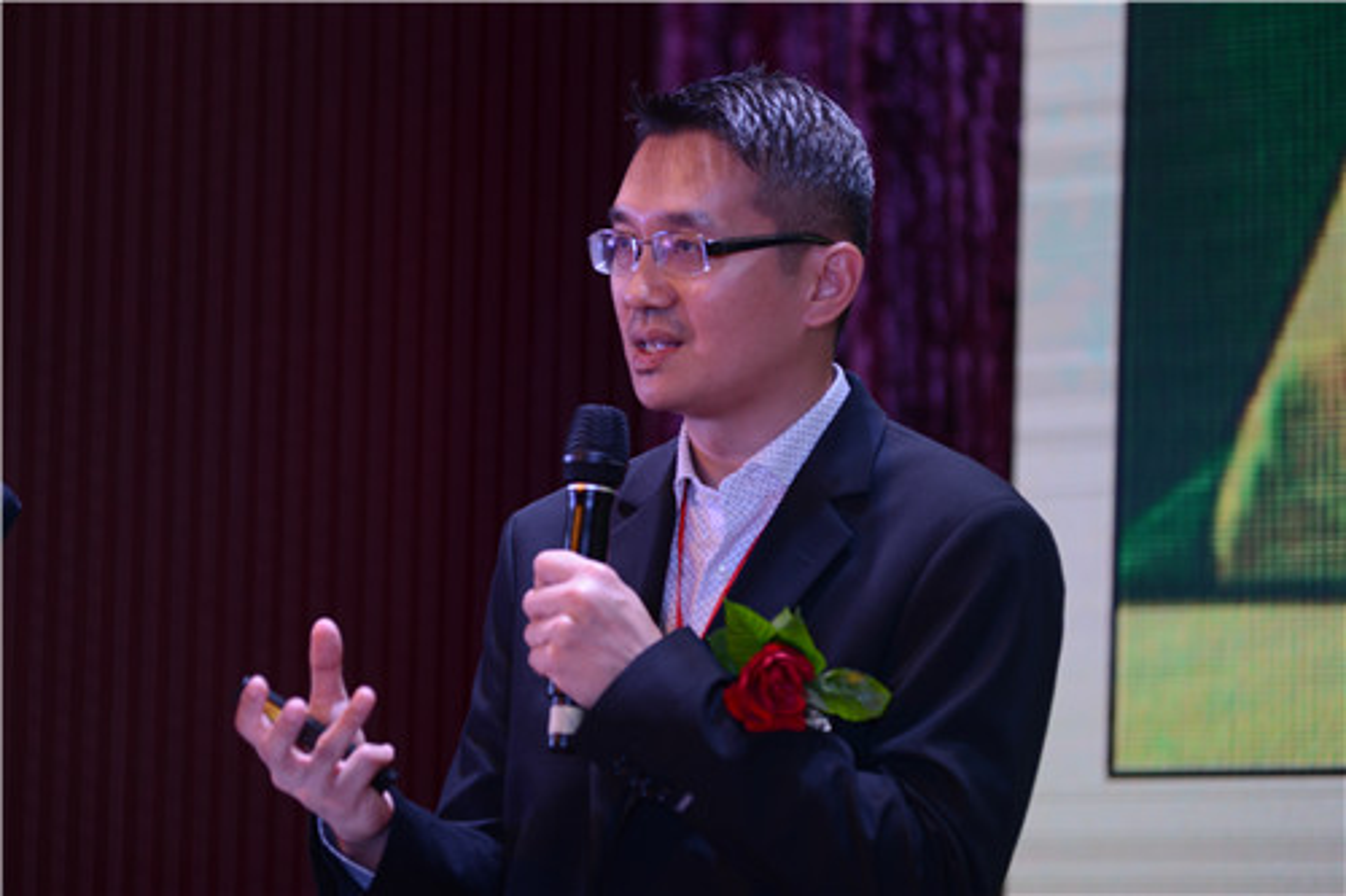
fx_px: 7475
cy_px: 448
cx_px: 673
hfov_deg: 10.3
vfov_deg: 6.9
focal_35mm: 200
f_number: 3.2
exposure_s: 1/125
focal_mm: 200
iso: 320
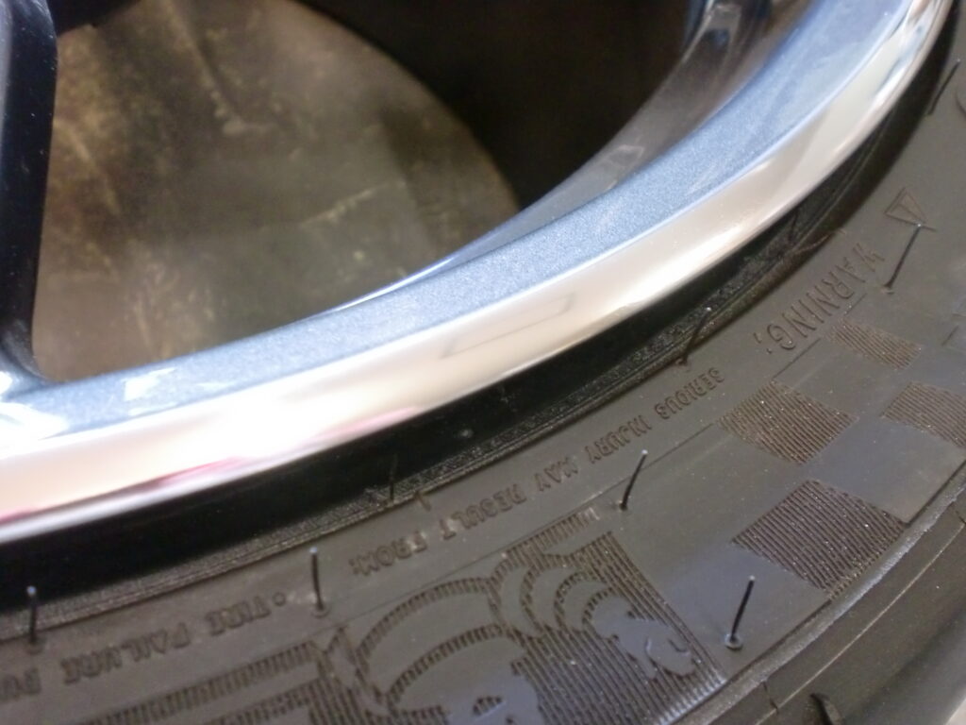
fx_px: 977
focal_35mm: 35
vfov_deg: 40.7
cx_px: 483
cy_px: 362
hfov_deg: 52.6
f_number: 3.1
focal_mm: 6.3
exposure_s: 1/20
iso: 400
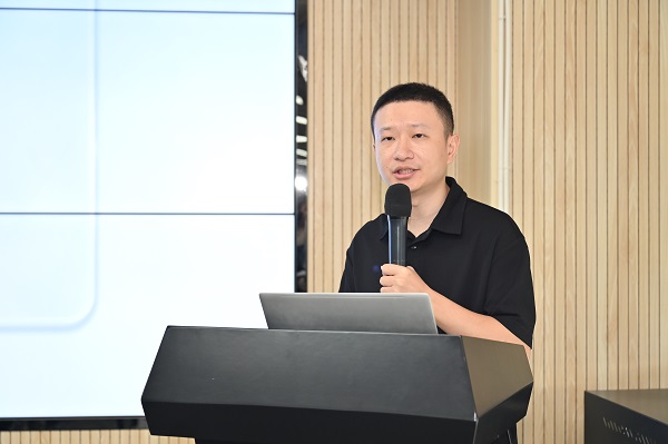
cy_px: 222
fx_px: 1094
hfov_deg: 34.0
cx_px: 334
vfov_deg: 23.0
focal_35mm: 59
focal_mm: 59
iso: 1000
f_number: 4
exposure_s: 1/160
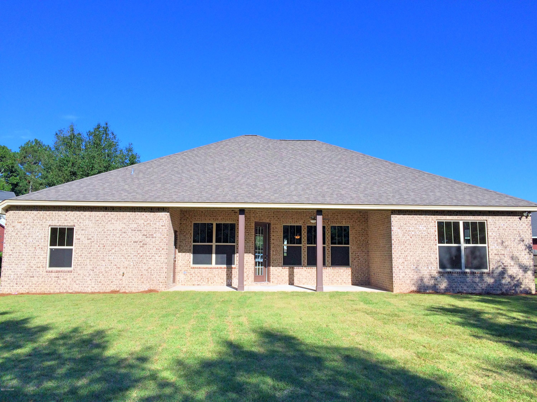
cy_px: 201
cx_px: 268
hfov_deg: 61.7
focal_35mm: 29
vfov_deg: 48.2
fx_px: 450
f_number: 2.2
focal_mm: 4.15
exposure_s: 1/2740
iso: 40
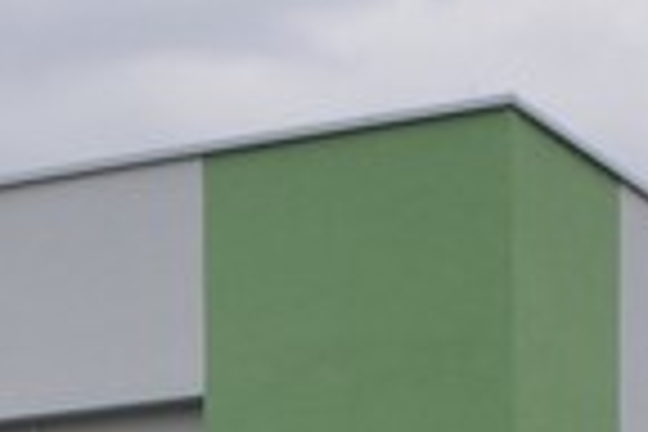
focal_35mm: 192
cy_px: 904
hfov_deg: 9.3
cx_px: -1012
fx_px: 3456
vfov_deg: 6.9
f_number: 11
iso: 200
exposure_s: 1/500
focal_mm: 18
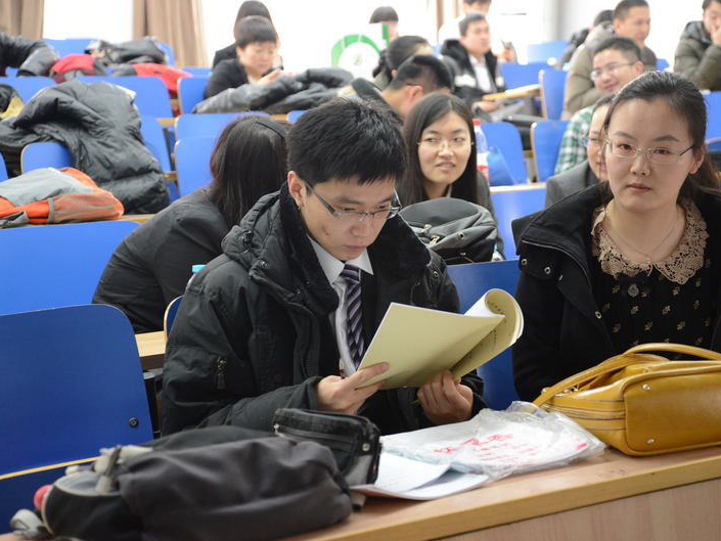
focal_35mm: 72
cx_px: 399
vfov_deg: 20.4
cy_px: 272
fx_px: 1500
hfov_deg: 27.0
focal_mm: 66
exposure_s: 1/60
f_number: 4.5
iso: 3200
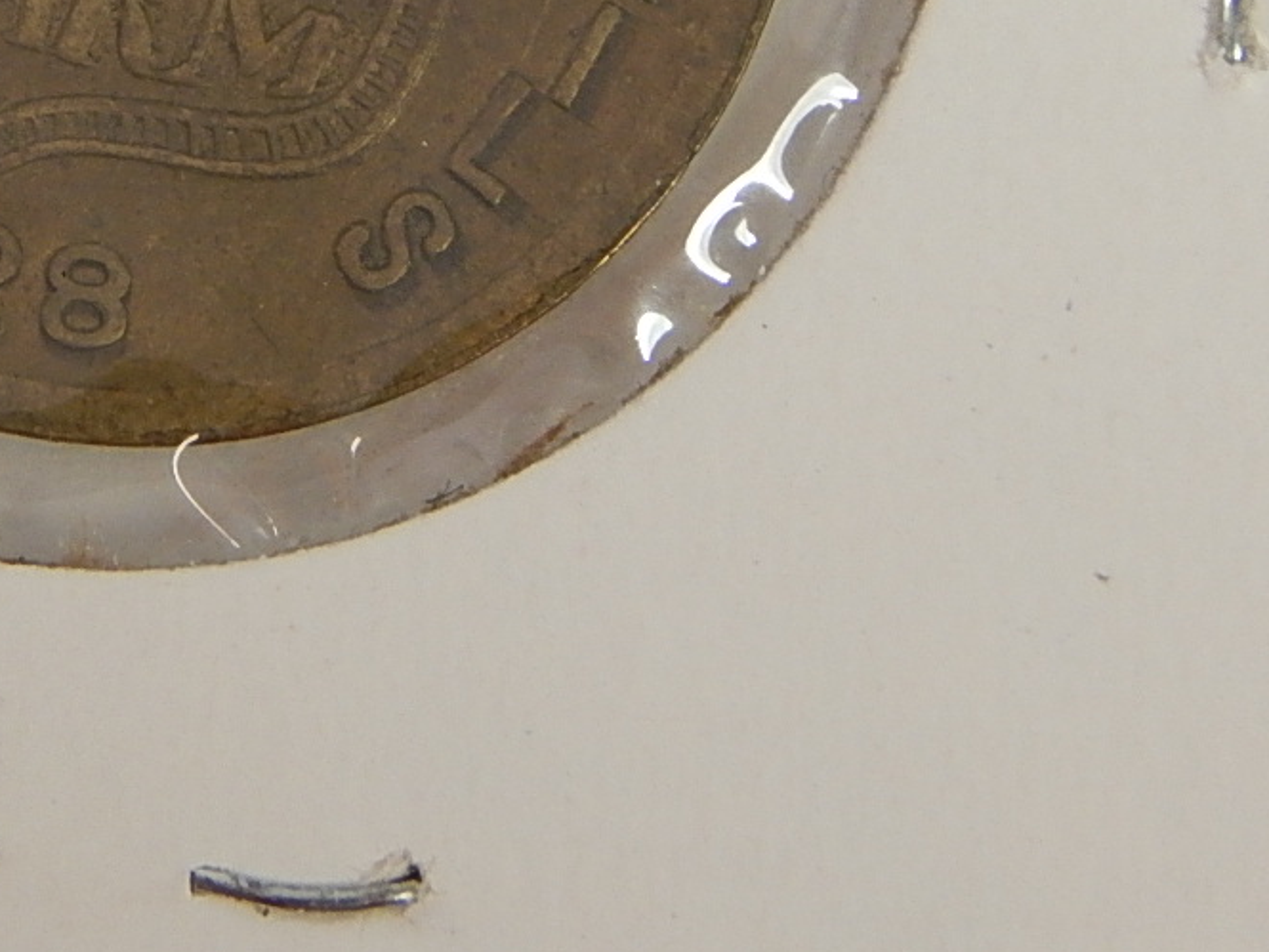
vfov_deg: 2.7
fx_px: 20460
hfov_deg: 3.5
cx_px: 32
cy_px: -92
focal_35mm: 558
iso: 200
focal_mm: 41.7
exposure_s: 1/30
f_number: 5.6
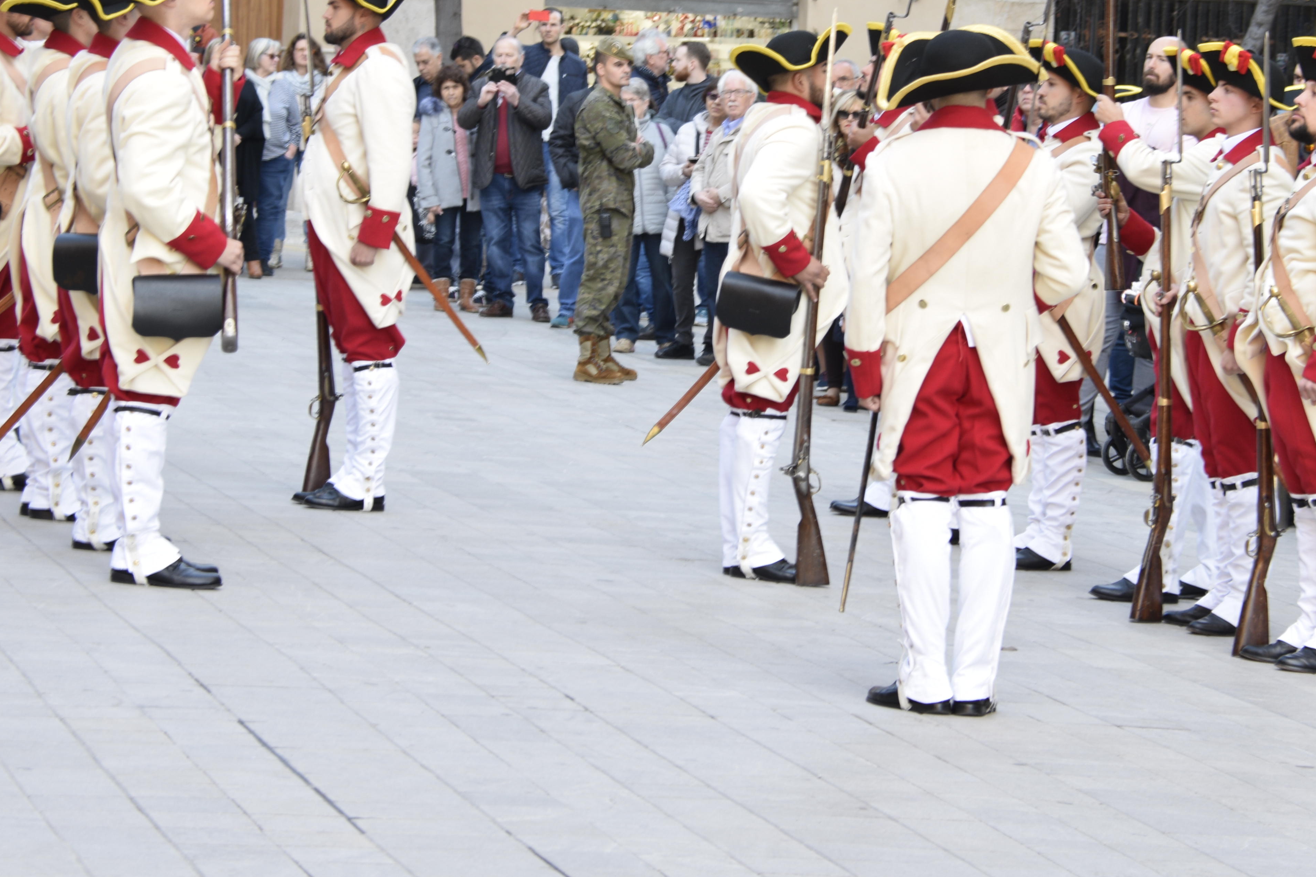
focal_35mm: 141
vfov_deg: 9.7
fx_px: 5154
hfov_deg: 14.5
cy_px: 282
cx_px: 781
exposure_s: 1/20
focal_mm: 60
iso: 100
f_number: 5.6
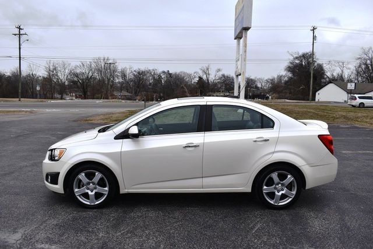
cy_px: 124
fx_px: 326
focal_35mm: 32
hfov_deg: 59.5
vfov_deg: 41.7
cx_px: 186
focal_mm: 21
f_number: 7.1
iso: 200
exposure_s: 1/250
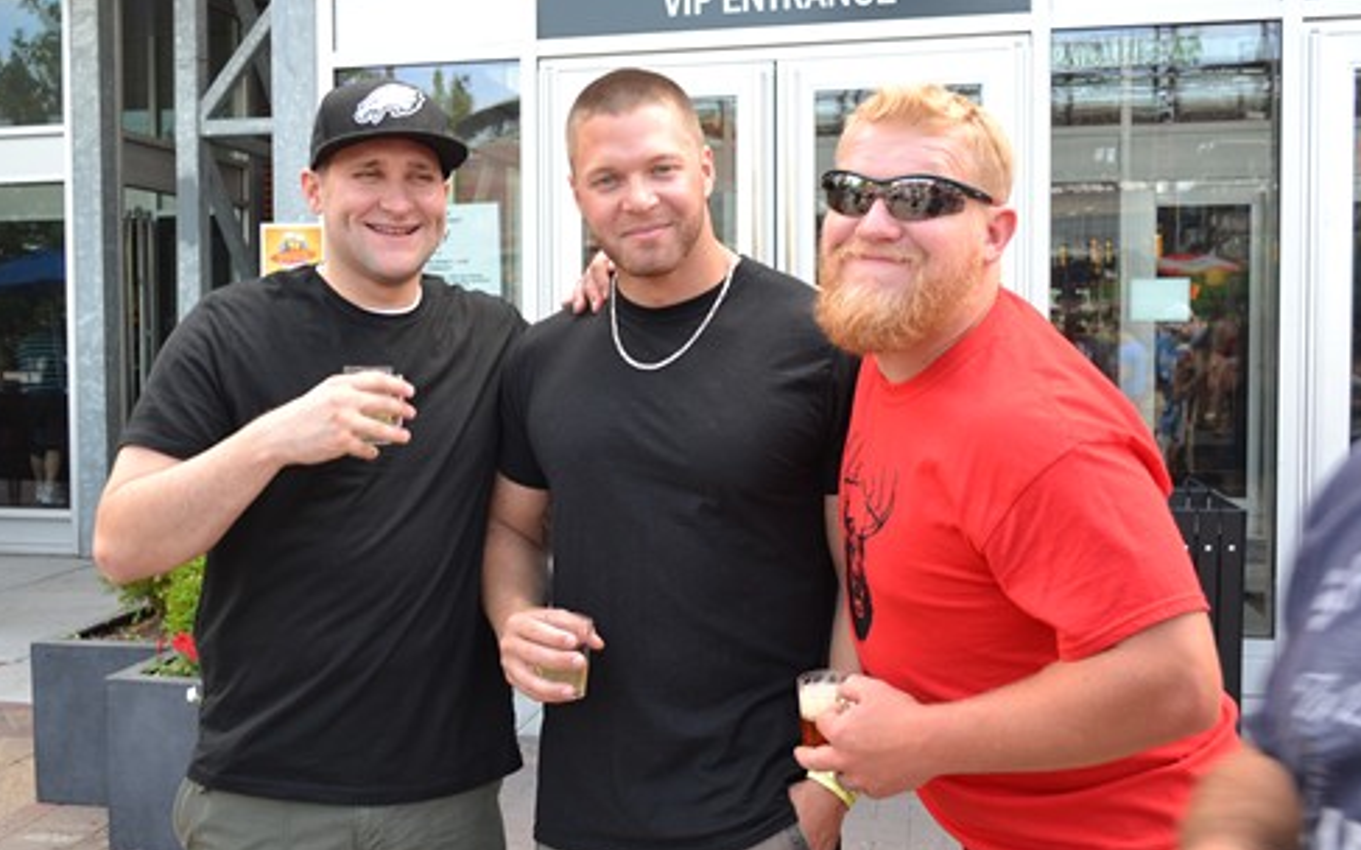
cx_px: 618
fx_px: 1409
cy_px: 393
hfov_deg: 51.5
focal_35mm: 38
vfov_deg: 33.5
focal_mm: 22
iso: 400
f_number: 4.5
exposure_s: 1/80
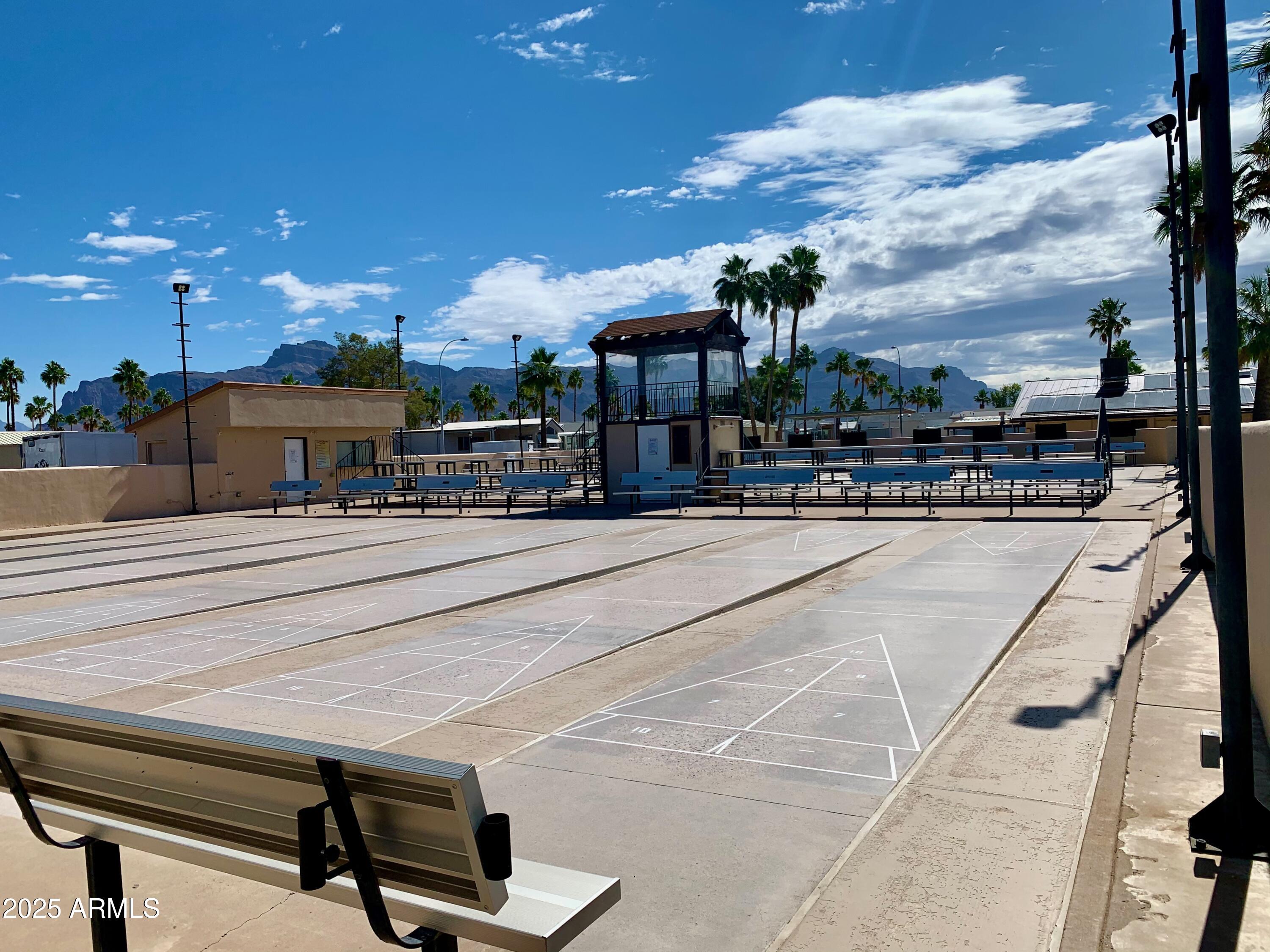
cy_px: 476
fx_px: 954
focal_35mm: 26
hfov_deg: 67.3
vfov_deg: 53.1
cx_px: 635
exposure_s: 1/5714
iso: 25
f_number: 1.8
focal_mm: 4.25
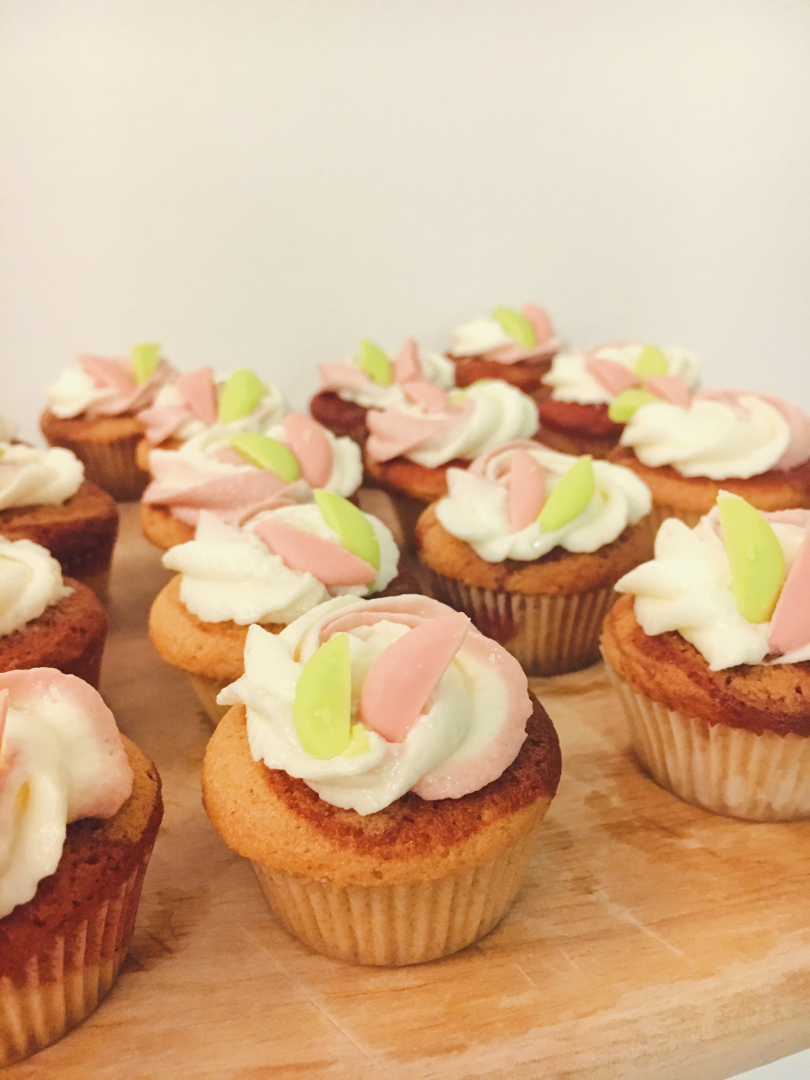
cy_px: 540
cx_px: 405
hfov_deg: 48.2
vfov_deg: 61.7
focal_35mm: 29
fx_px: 905
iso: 250
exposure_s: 1/17
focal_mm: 4.15
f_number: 2.2
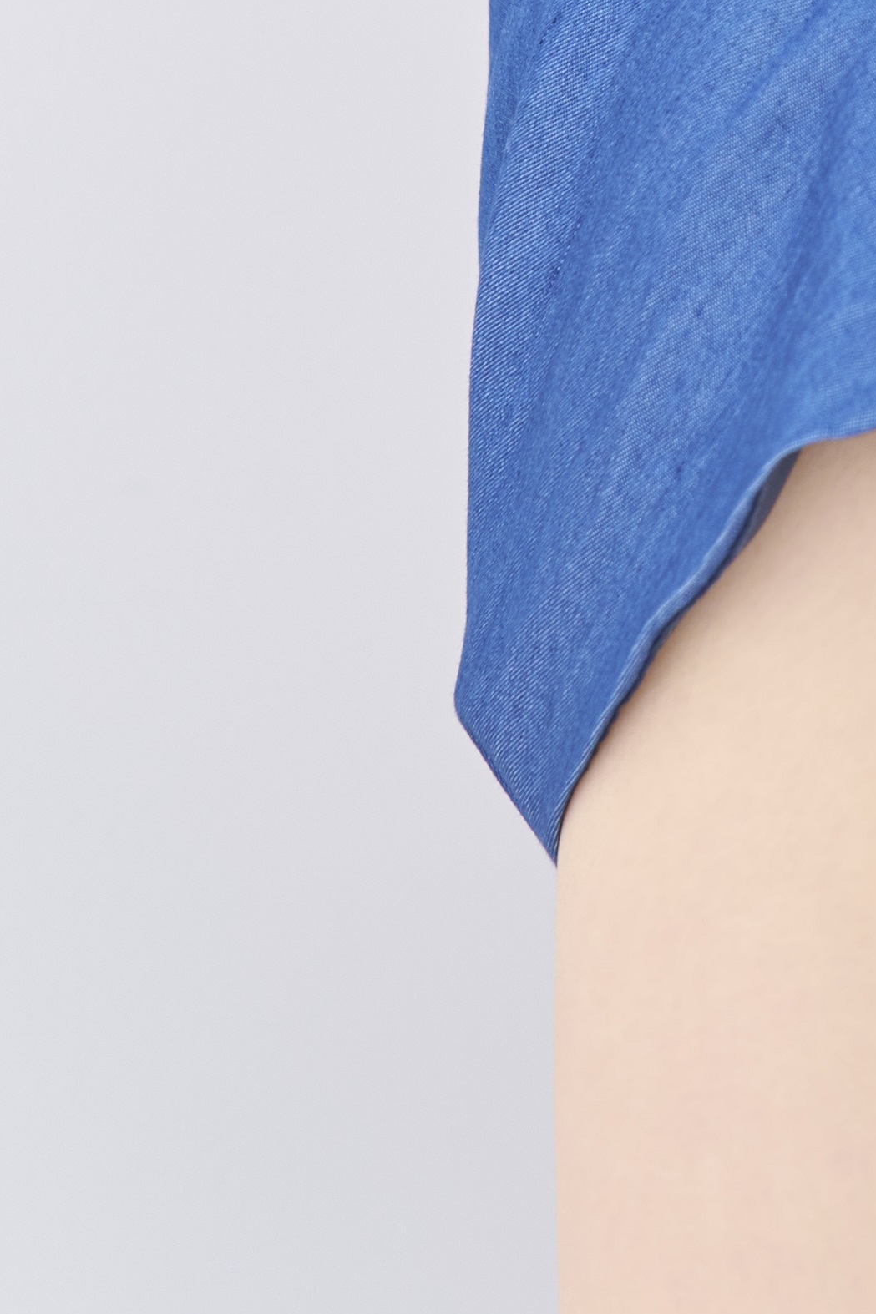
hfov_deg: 4.4
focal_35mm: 308
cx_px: 1108
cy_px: -584
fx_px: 11244
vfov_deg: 6.6
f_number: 6.3
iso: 400
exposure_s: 1/125
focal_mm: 101
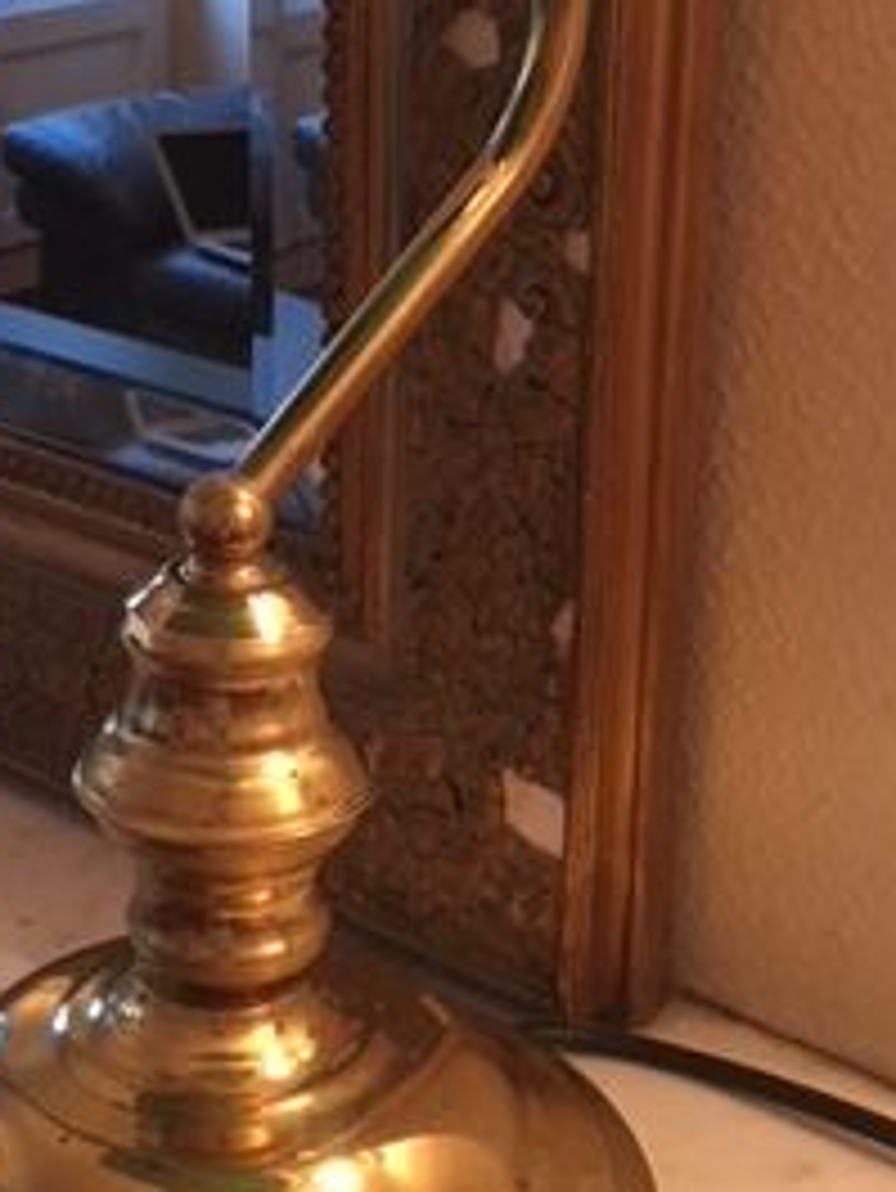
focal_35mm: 70
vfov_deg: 27.7
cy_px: 499
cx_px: 225
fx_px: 2414
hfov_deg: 20.9
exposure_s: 1/33
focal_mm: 4.15
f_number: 2.2
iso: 160
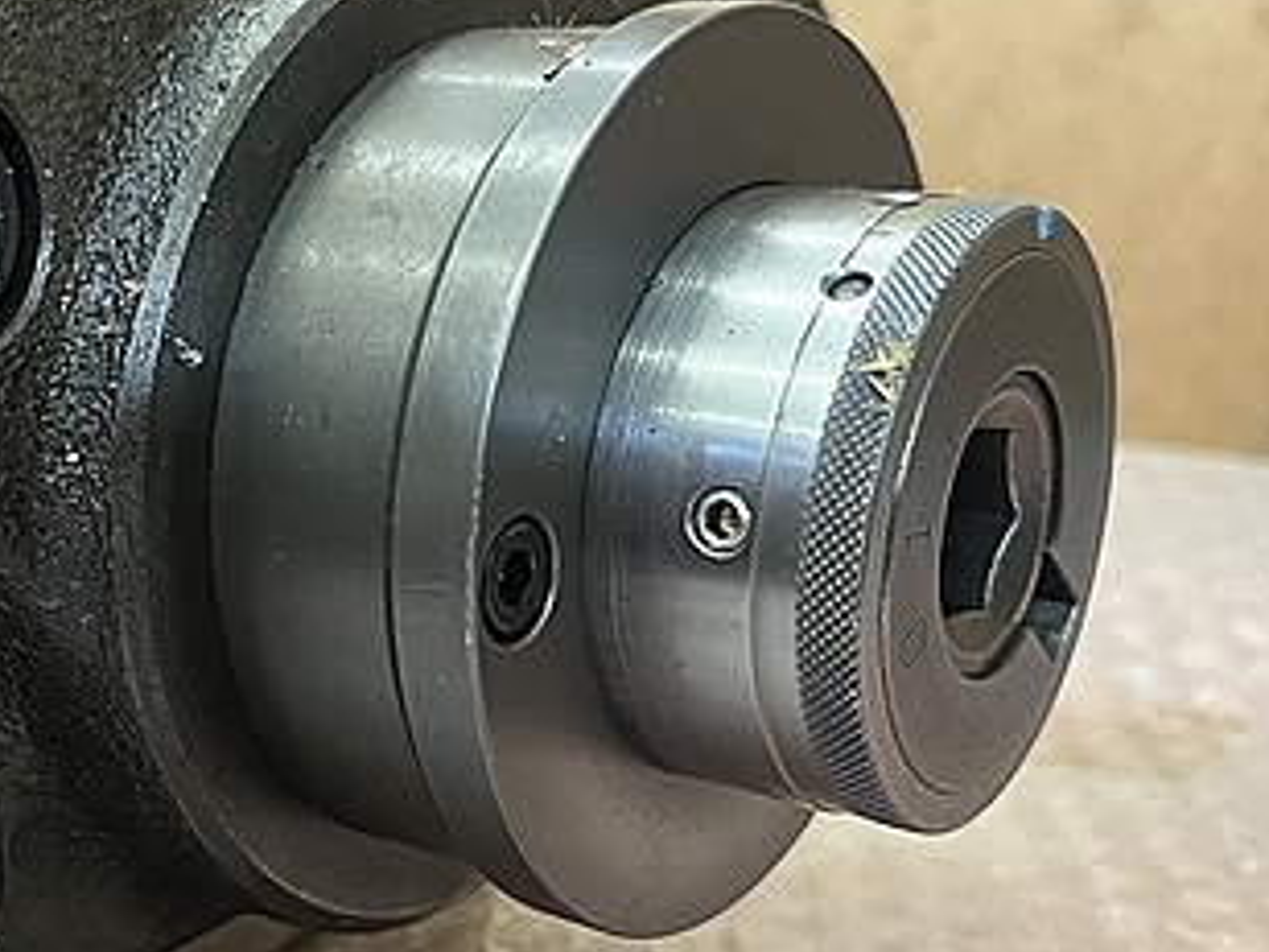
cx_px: 235
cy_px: 569
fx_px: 1980
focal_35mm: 54
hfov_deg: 34.3
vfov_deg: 27.0
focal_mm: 5.1
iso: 400
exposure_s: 1/60
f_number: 1.6
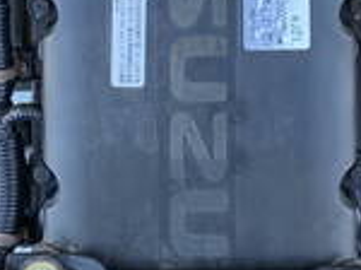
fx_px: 1156
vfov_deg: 12.4
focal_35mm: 111
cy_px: -188
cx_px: 217
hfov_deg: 17.7
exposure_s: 1/122
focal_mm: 4.25
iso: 64
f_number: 1.8
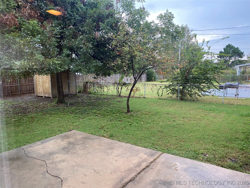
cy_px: 94
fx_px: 188
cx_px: 125
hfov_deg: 67.3
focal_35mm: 26
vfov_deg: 53.1
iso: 125
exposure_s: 1/90
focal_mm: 4.25
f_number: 1.8
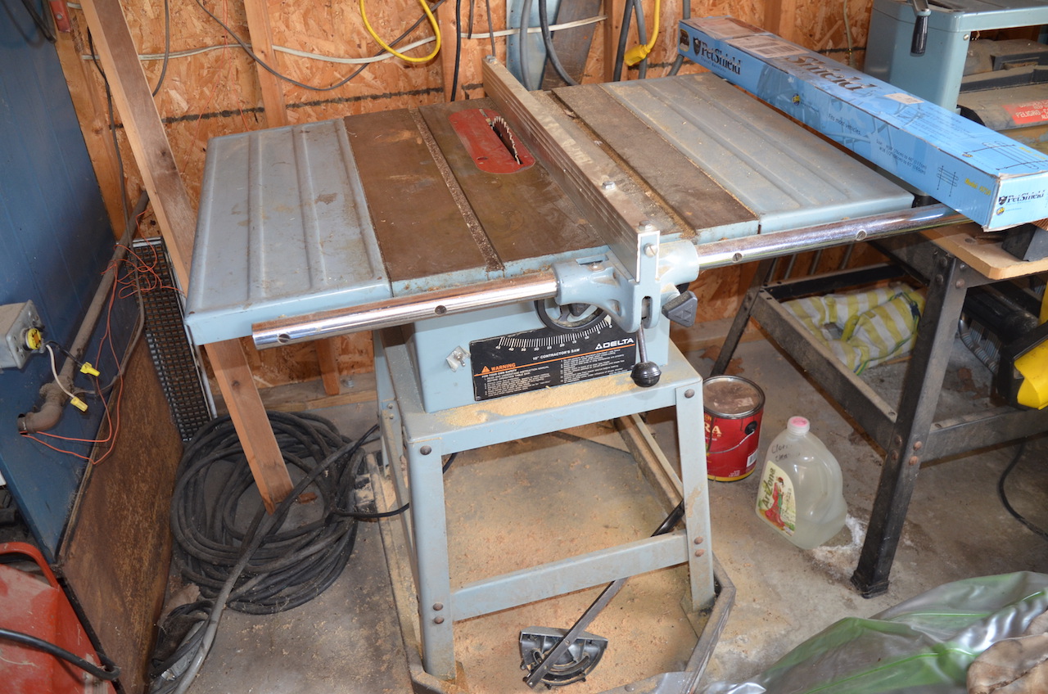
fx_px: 872
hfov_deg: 62.0
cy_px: 347
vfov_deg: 43.4
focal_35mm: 30
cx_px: 524
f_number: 3.5
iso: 640
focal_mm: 20
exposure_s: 1/60
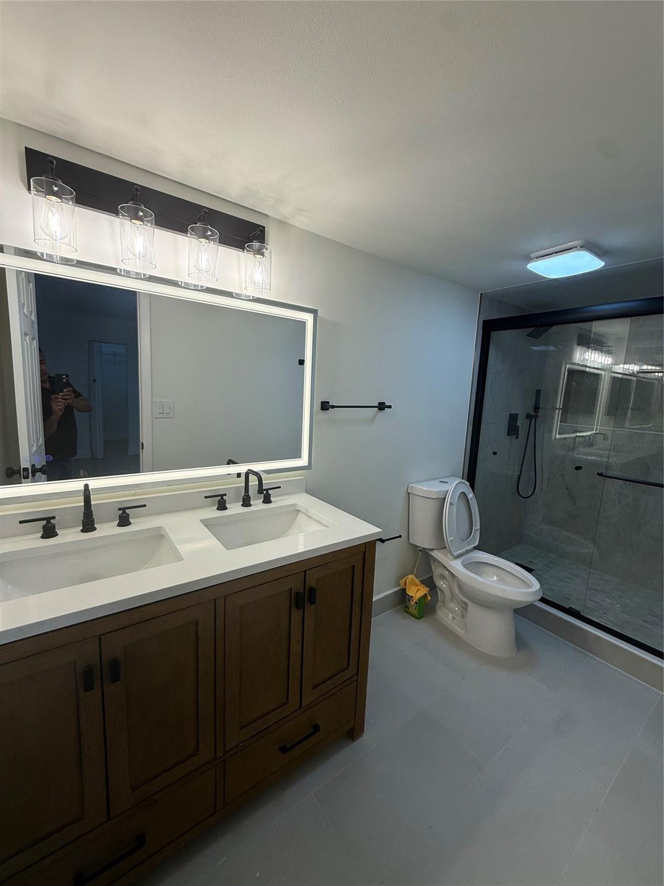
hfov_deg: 85.7
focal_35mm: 14
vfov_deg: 102.1
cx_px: 332
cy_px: 443
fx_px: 358
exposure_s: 1/148
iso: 64
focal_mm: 2.22
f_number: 2.2
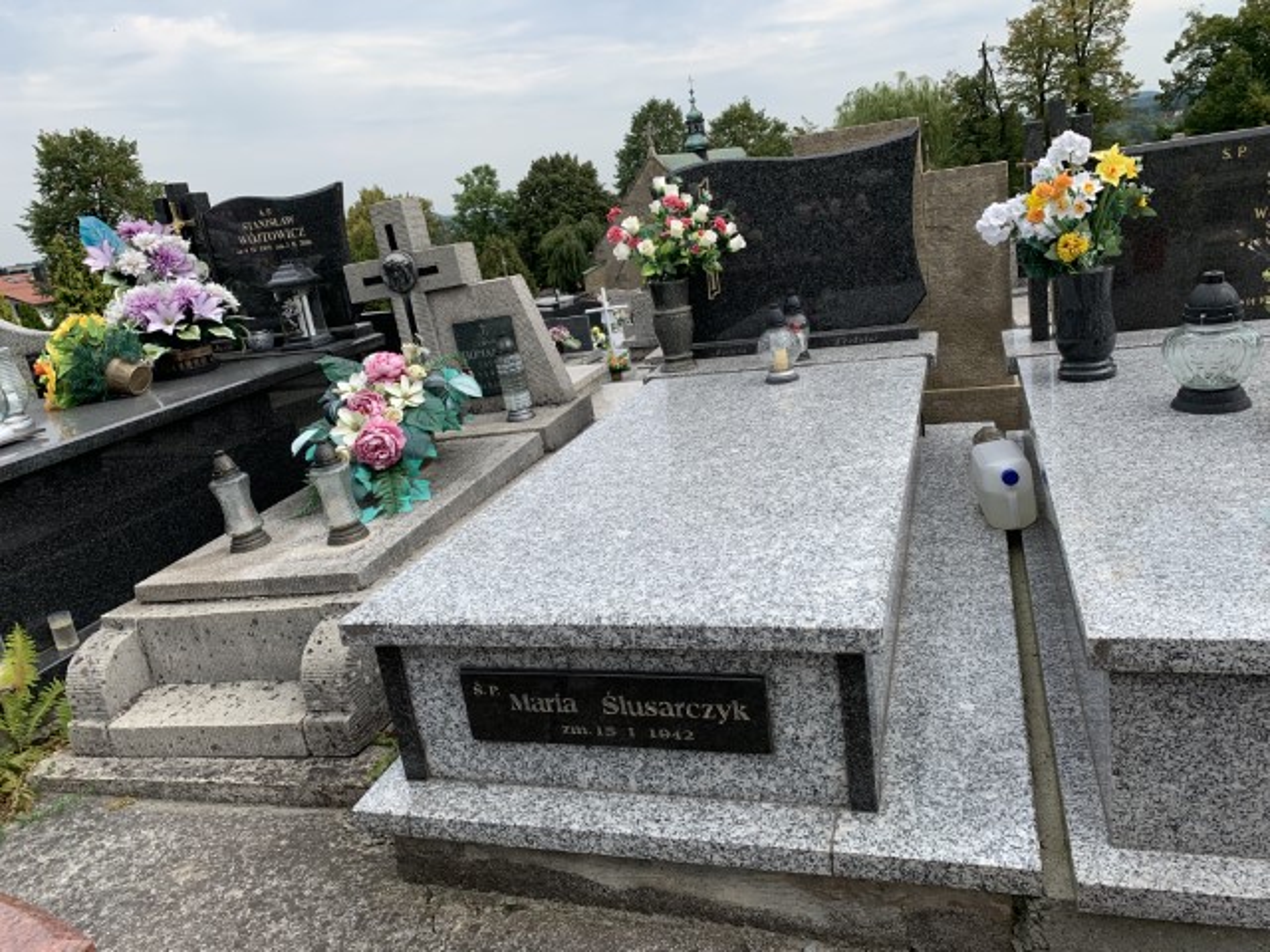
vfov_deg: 53.1
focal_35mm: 26
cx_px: 635
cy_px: 476
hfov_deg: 67.3
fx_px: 954
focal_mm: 4.25
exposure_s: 1/1610
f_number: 1.8
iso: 25
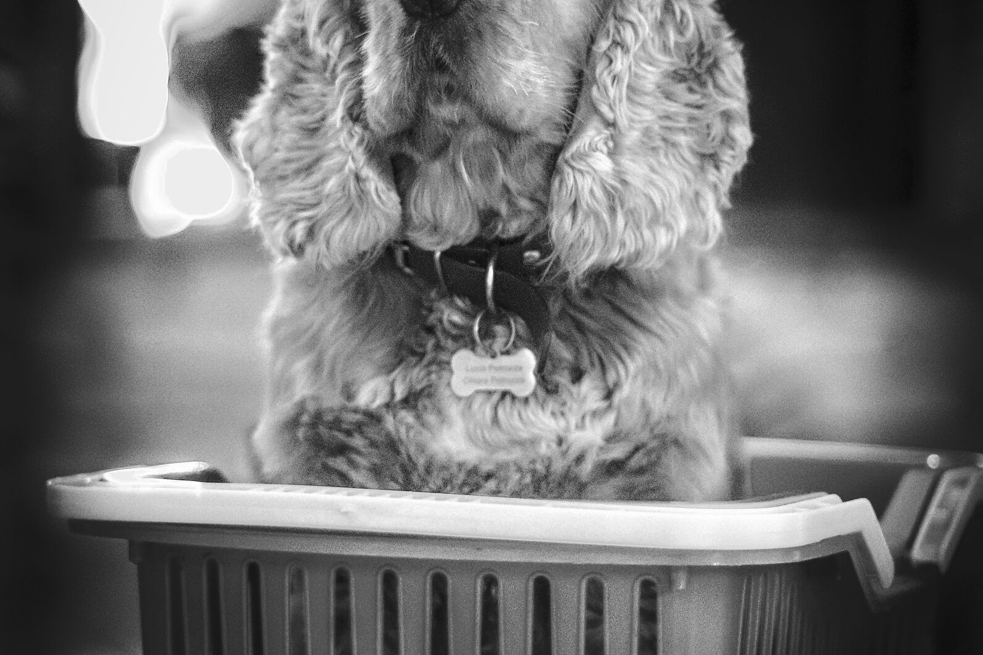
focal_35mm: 124
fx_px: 3386
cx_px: 495
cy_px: 301
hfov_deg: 16.5
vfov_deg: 11.1
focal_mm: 55
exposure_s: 1/30
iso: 3200
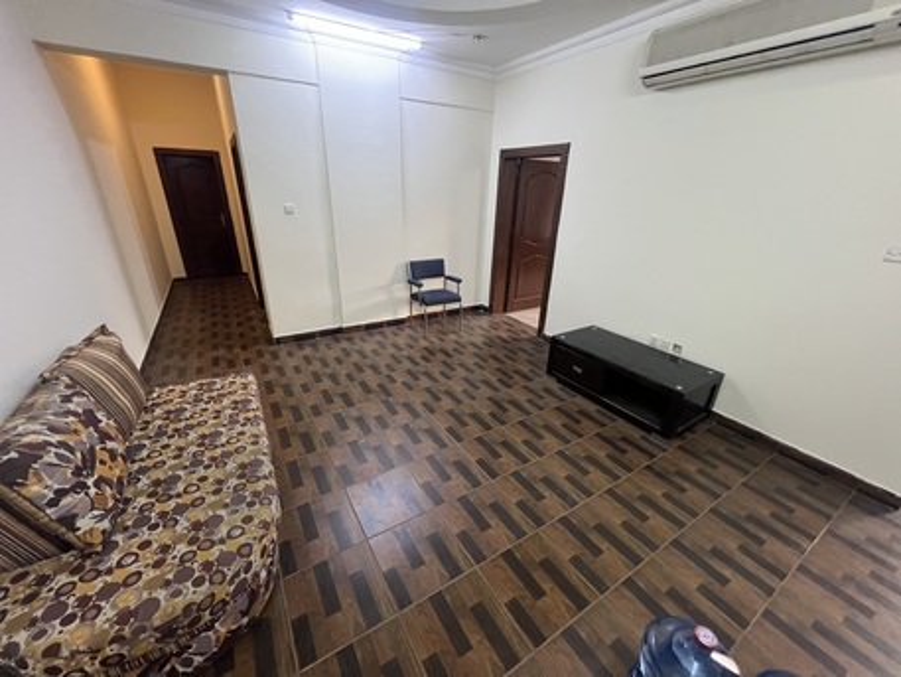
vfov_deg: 89.9
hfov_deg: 106.2
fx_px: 338
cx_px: 450
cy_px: 338
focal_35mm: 13
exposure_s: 1/50
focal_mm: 1.57
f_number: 1.8
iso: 640
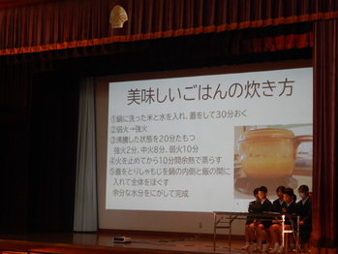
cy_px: 127
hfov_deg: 25.0
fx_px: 762
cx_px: 169
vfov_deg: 18.9
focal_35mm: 78
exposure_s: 1/13
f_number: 4.6
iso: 640
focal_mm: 14.1
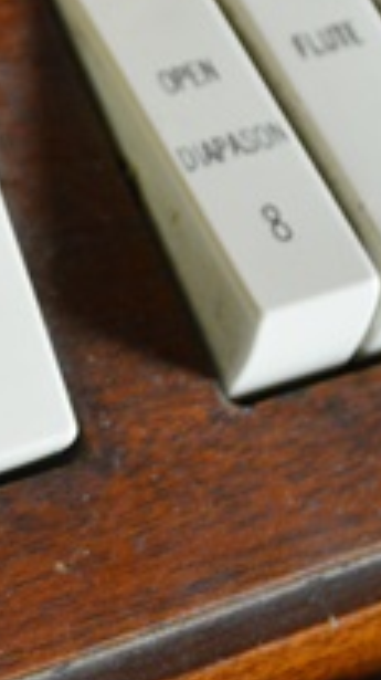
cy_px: 136
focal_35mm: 184
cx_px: -398
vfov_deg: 11.7
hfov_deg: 6.4
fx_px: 3311
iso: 1800
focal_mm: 40
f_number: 5.3
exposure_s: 1/30
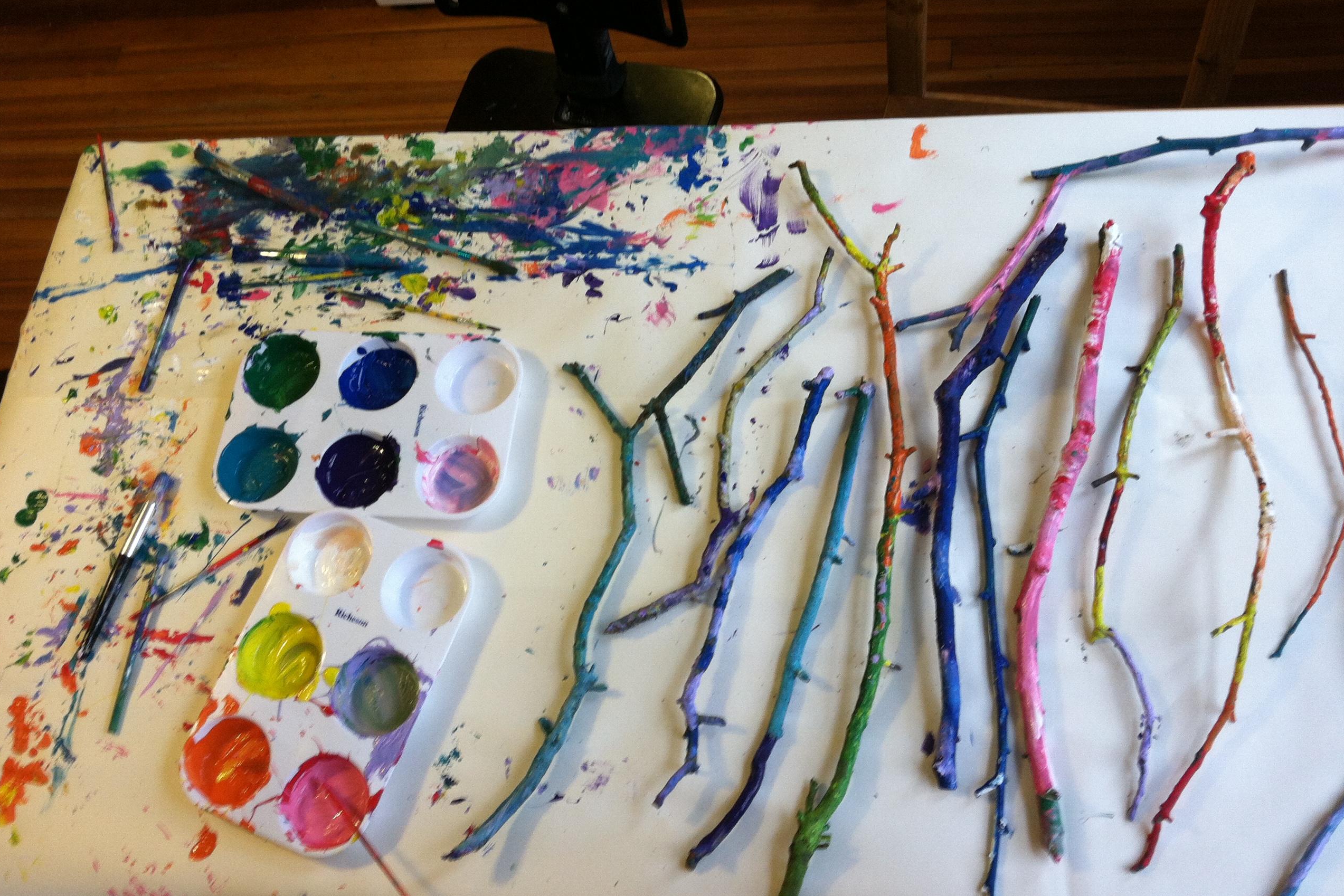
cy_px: 500
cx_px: 661
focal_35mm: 37
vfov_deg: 35.9
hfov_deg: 51.9
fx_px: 1381
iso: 80
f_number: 2.8
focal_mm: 3.85
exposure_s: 1/15
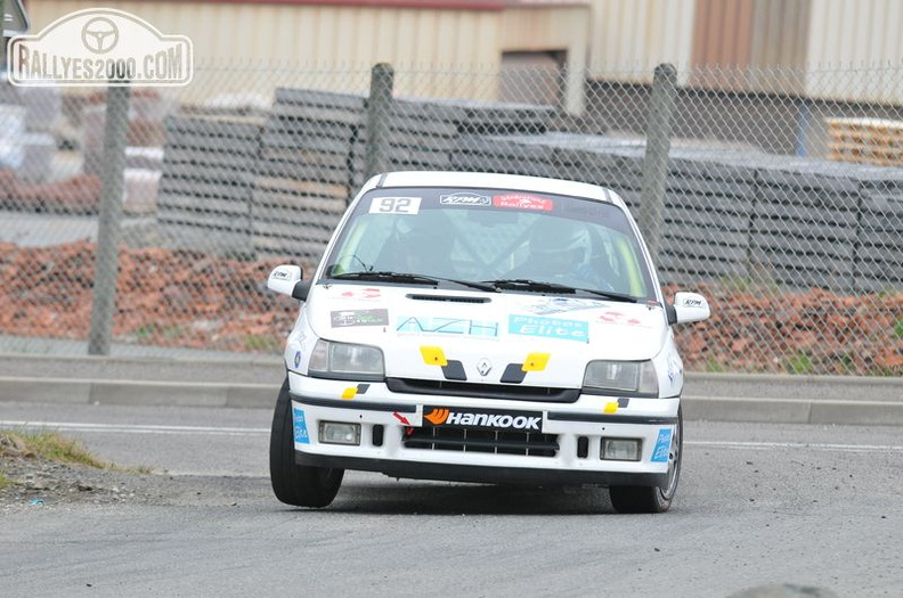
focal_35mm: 315
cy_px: 299
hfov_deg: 6.6
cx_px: 452
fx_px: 7887
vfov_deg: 4.3
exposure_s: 1/800
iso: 1000
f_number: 5.6
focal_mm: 210
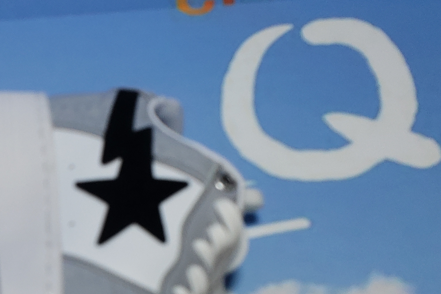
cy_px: 283
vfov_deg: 18.8
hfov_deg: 26.9
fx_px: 870
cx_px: -1
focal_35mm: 71
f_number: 1.5
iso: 50
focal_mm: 4.3
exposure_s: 1/359
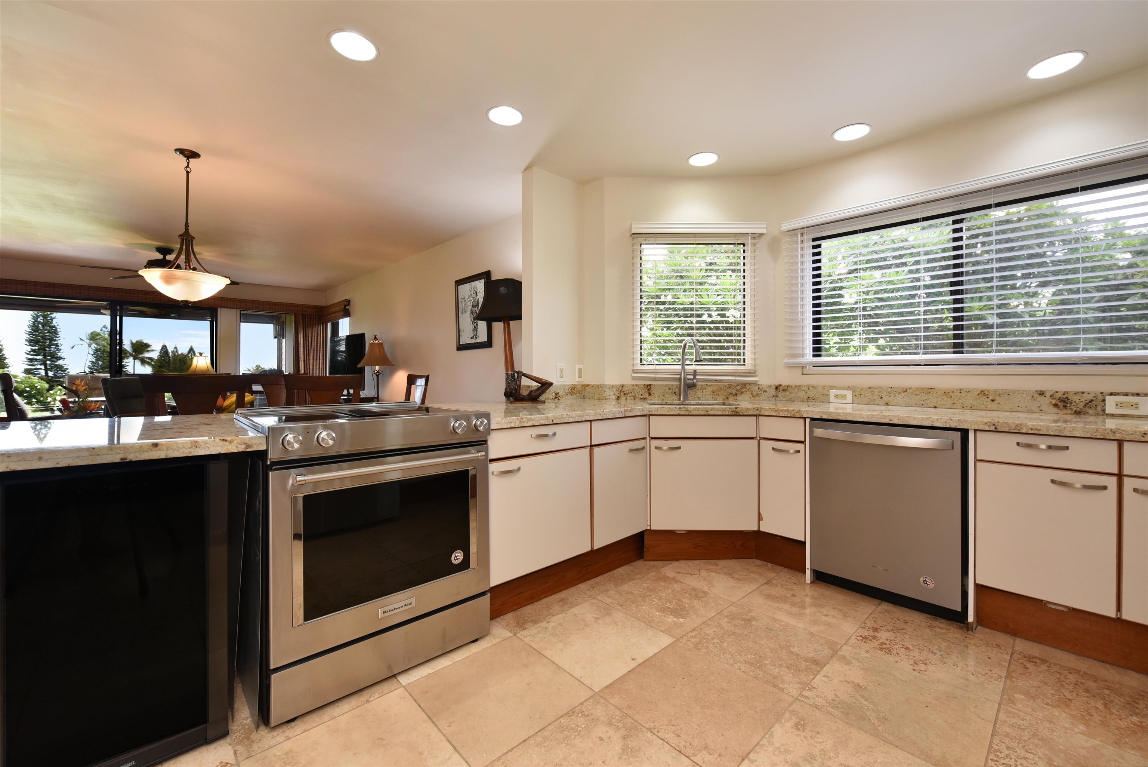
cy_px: 384
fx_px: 447
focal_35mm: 14
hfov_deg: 104.2
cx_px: 574
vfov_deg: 81.3
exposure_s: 1/60
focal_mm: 14
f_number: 4
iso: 400
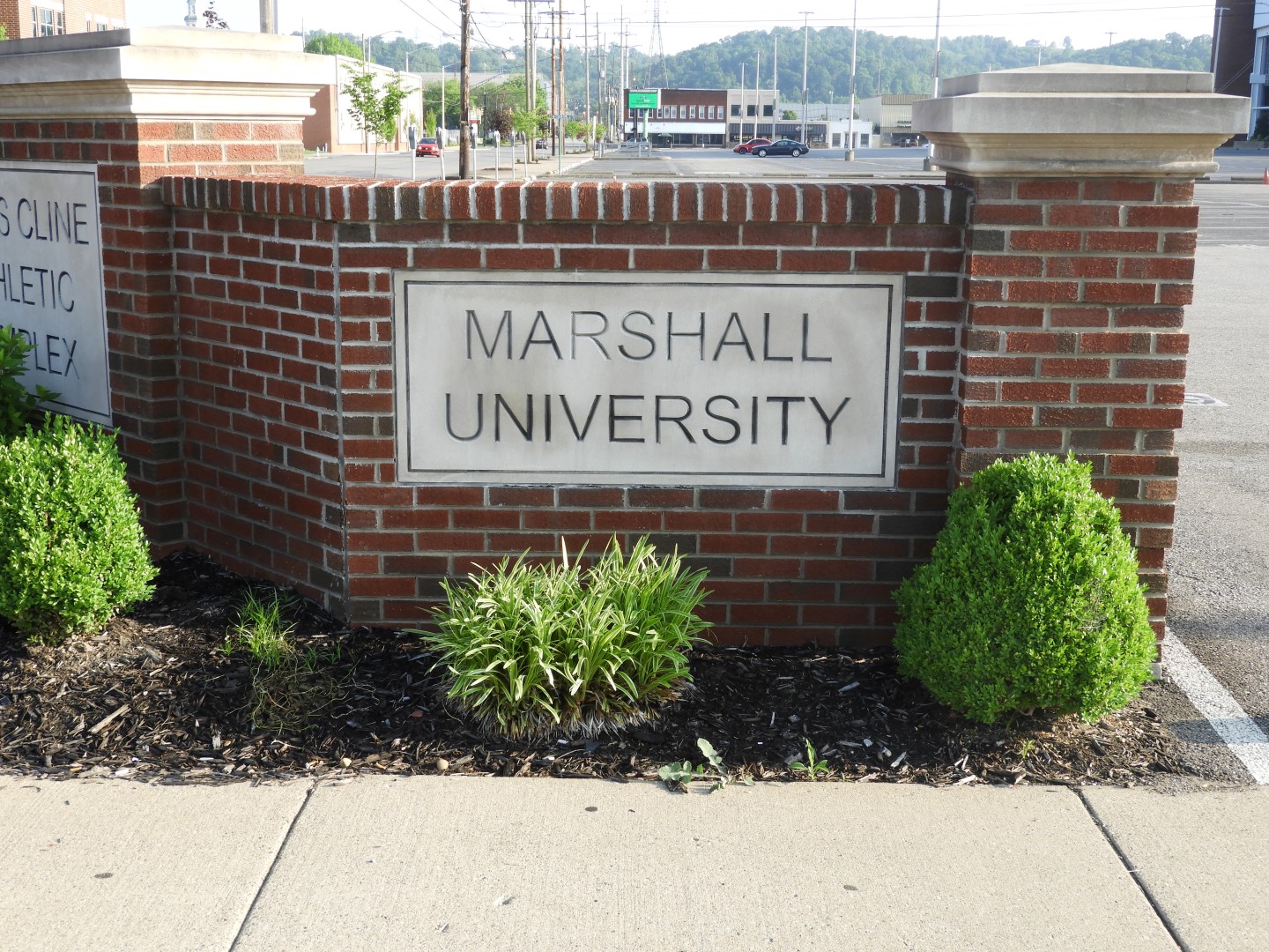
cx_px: 634
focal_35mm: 45
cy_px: 476
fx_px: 1650
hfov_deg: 42.1
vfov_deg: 32.2
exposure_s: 1/200
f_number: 4
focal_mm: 8.1
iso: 100
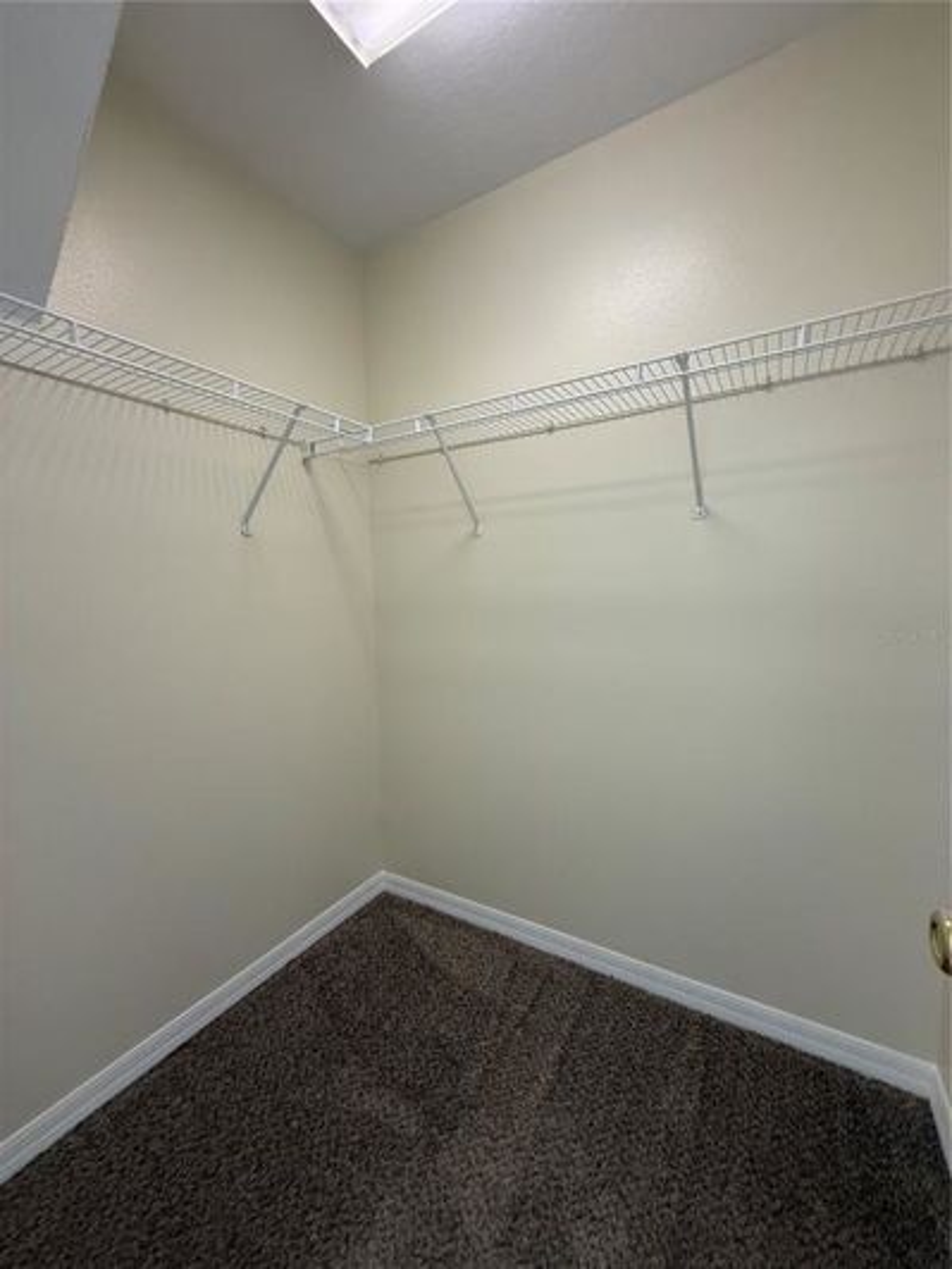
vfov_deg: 102.1
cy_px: 634
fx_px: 513
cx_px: 476
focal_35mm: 14
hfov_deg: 85.7
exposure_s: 1/120
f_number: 2.2
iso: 320
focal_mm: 2.22
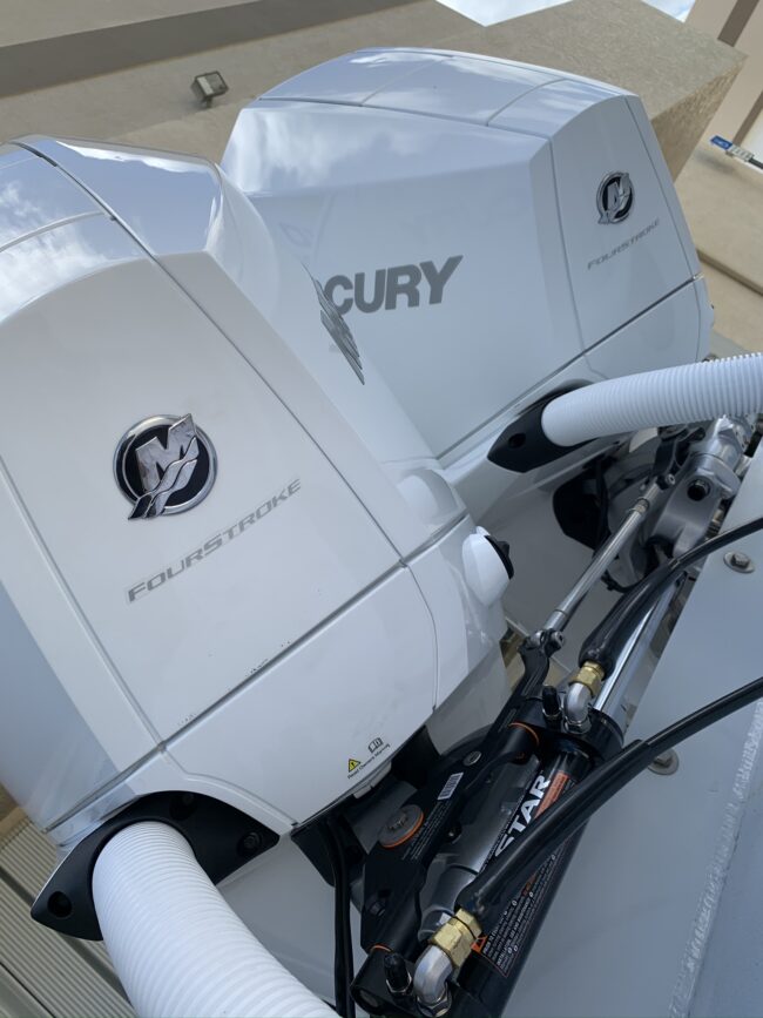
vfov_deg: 67.3
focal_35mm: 26
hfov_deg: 53.1
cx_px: 382
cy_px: 509
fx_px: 764
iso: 25
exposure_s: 1/1368
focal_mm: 4.25
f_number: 1.8
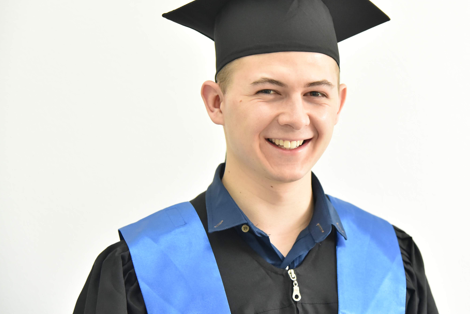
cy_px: 128
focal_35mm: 90
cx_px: 289
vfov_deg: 15.2
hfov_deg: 22.6
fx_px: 1175
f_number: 4
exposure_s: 1/200
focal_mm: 70
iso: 4000
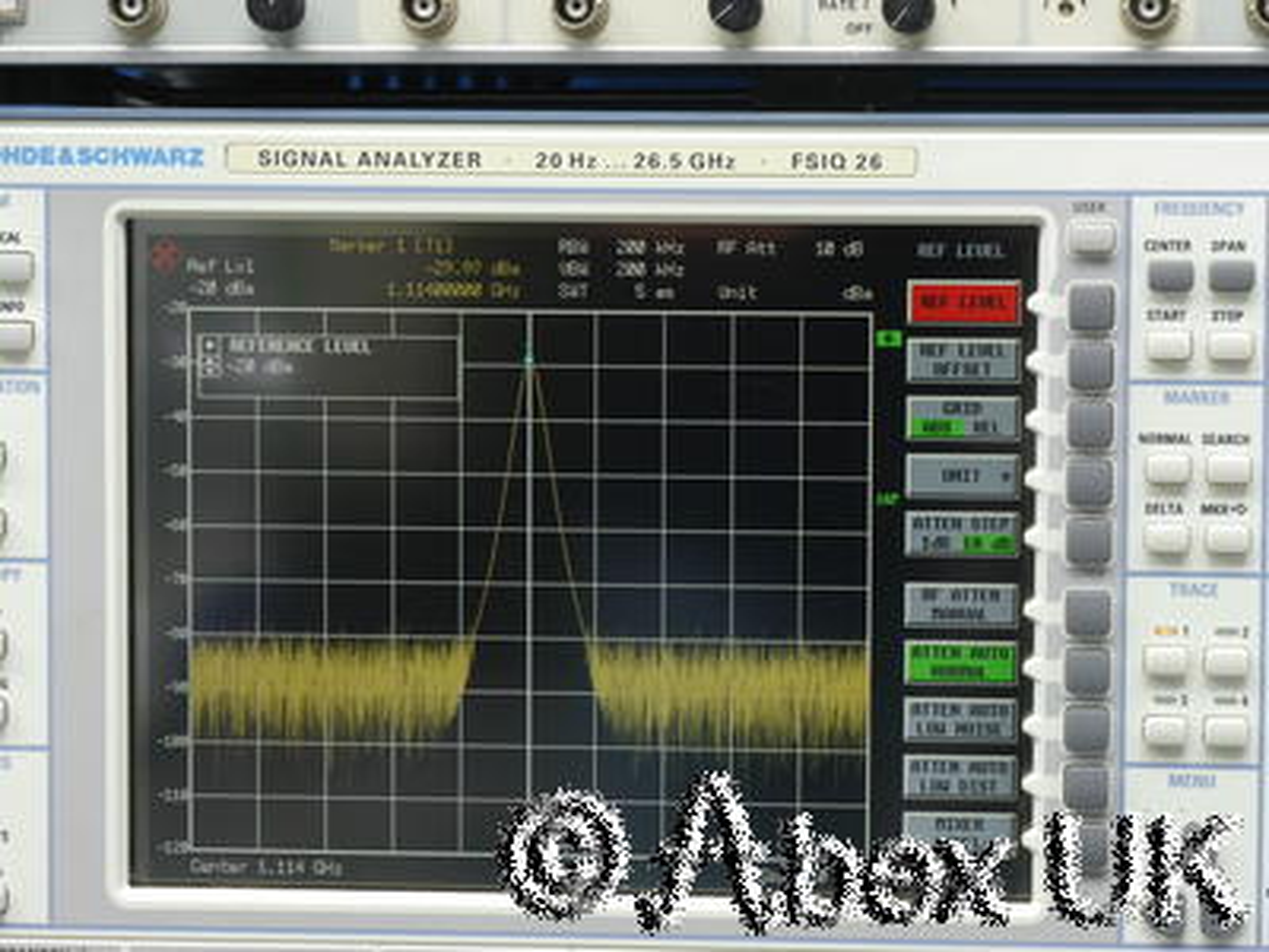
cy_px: 476
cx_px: 634
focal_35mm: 130
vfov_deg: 11.4
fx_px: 4766
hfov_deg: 15.2
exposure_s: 1/4
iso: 400
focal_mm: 65
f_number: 11
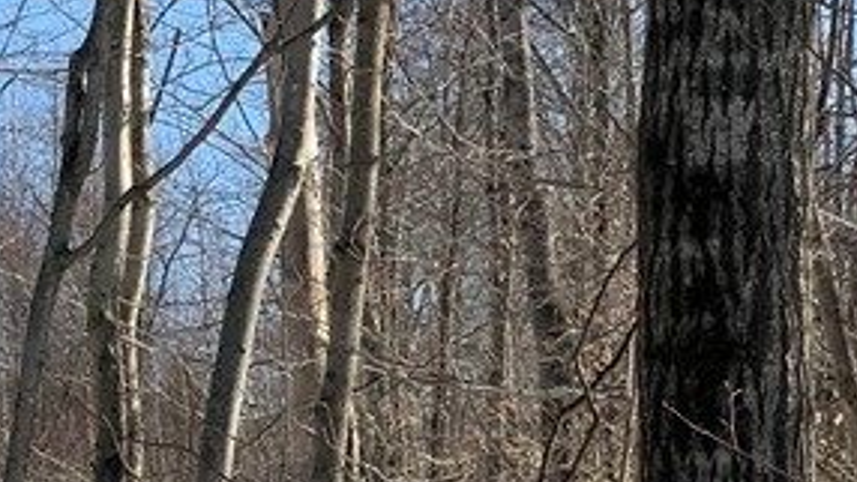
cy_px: 578
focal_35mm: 113
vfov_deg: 10.6
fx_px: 2568
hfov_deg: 18.9
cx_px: 420
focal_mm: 3
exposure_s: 1/2058
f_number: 1.8
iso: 16
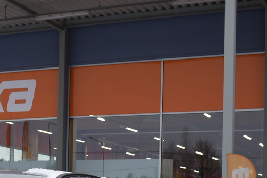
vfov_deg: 13.0
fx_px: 754
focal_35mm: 102
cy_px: 231
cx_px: -63
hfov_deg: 18.9
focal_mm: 21
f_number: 5.6
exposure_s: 1/125
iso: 200
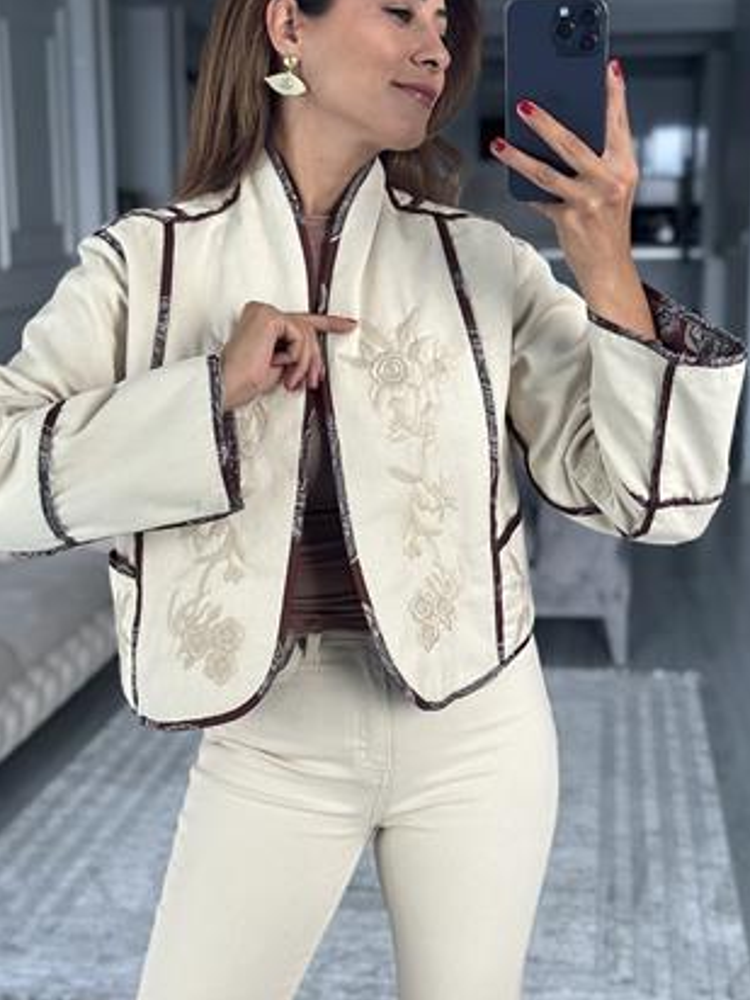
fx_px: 1704
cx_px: 337
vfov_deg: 32.7
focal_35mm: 59
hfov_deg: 24.8
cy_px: 451
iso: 250
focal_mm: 6.86
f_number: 1.78
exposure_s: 1/60
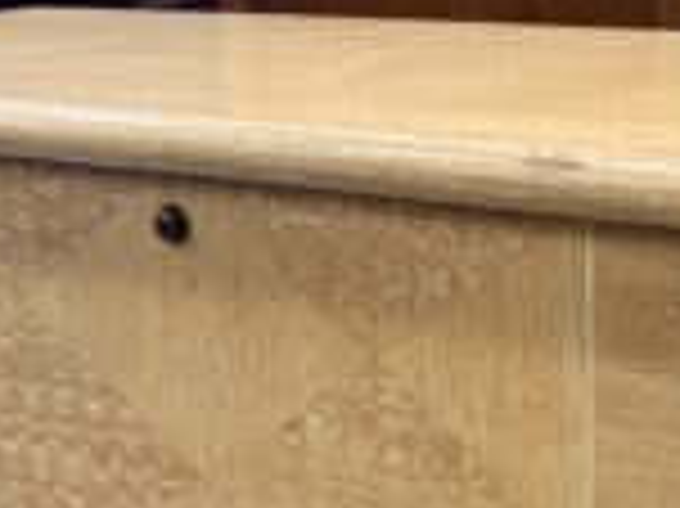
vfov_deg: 16.5
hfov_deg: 22.6
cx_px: 495
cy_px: 605
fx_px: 1688
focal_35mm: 86
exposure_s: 1/60
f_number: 1.6
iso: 250
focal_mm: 5.96
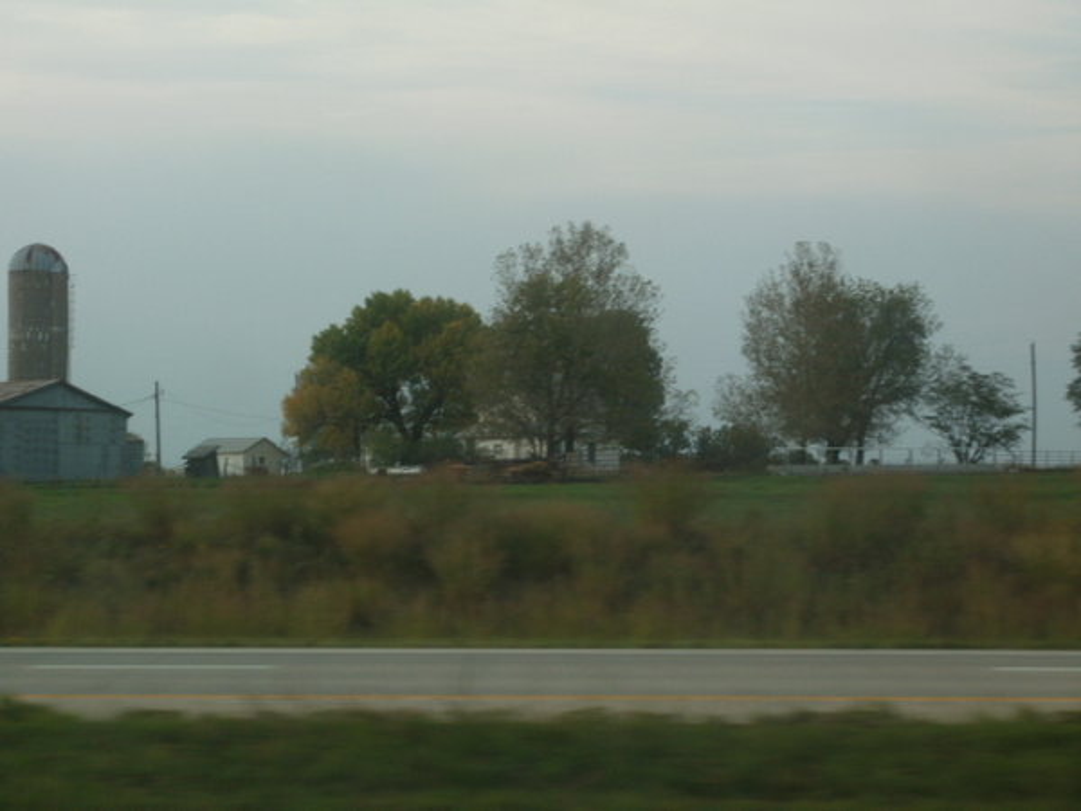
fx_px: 2529
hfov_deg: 24.1
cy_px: 406
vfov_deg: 18.2
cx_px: 540
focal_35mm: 81
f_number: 4.8
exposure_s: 1/160
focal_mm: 14.2
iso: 100
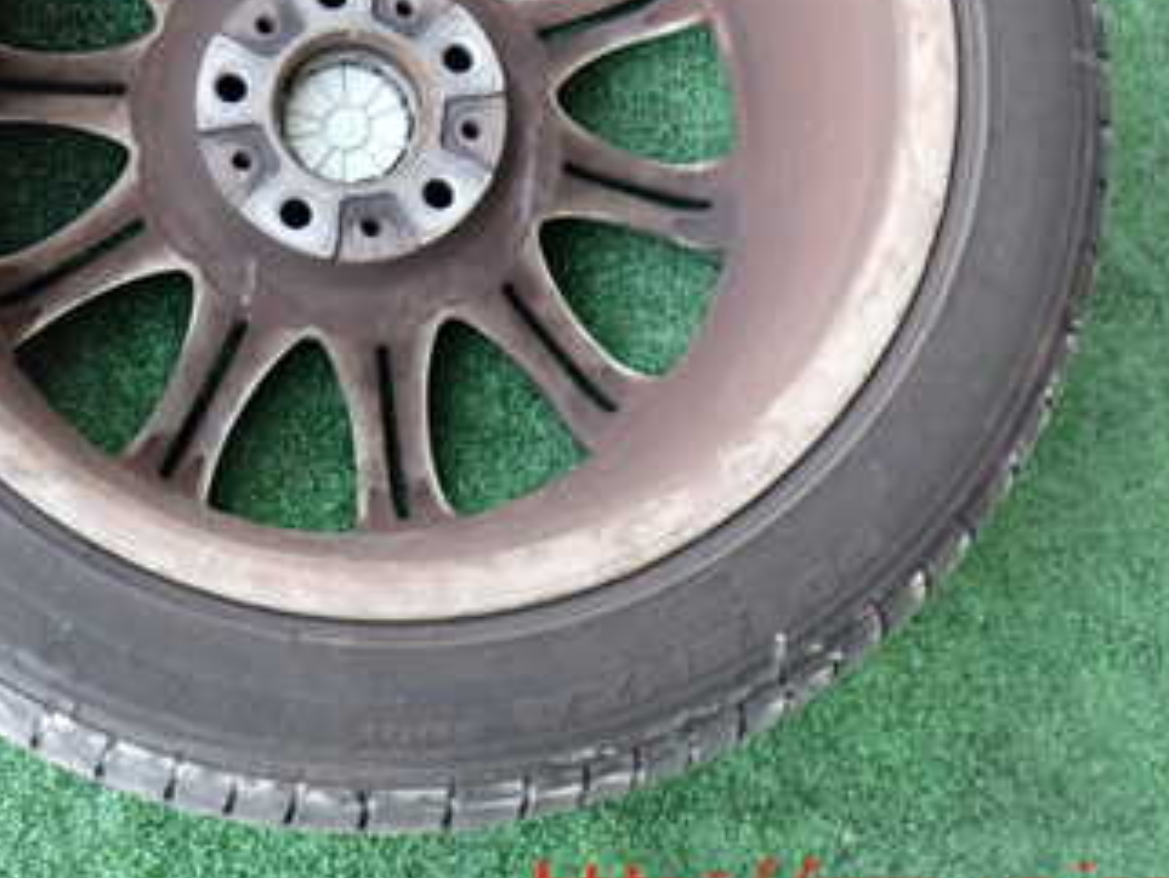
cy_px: 124
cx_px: 266
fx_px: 1892
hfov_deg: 33.5
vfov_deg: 25.5
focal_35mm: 56
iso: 400
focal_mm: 5.4
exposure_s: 1/160
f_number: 2.3
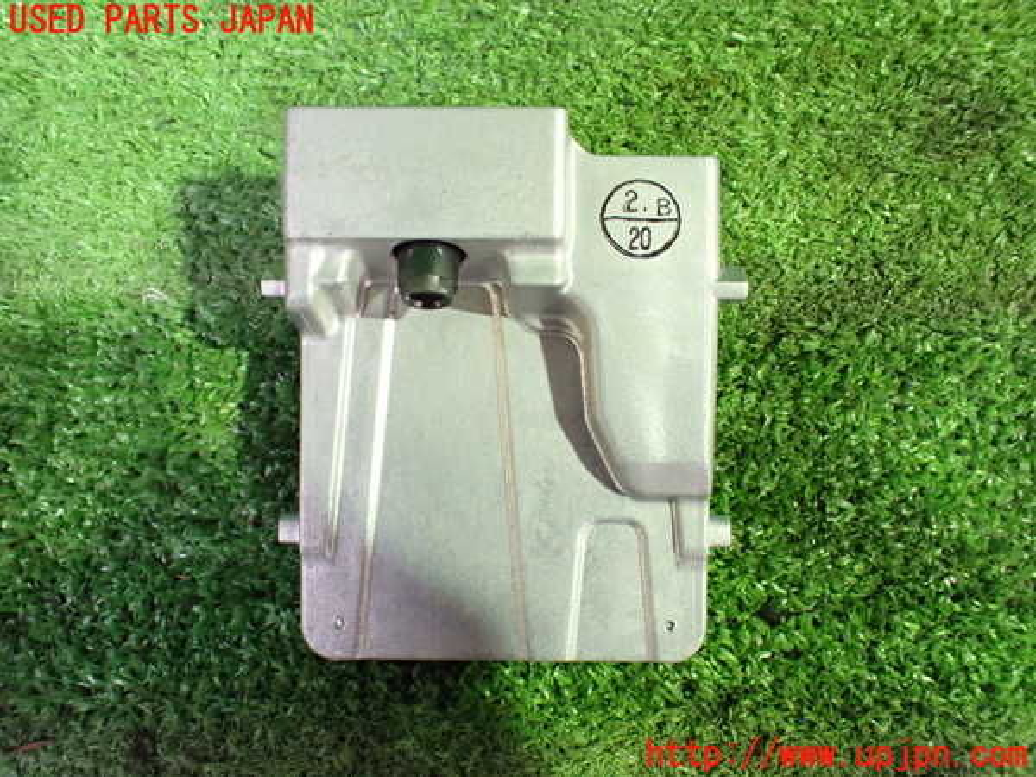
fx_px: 898
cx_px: 518
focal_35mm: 30
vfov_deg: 46.8
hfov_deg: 60.0
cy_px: 388
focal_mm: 5.4
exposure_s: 1/30
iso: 1000
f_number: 2.3
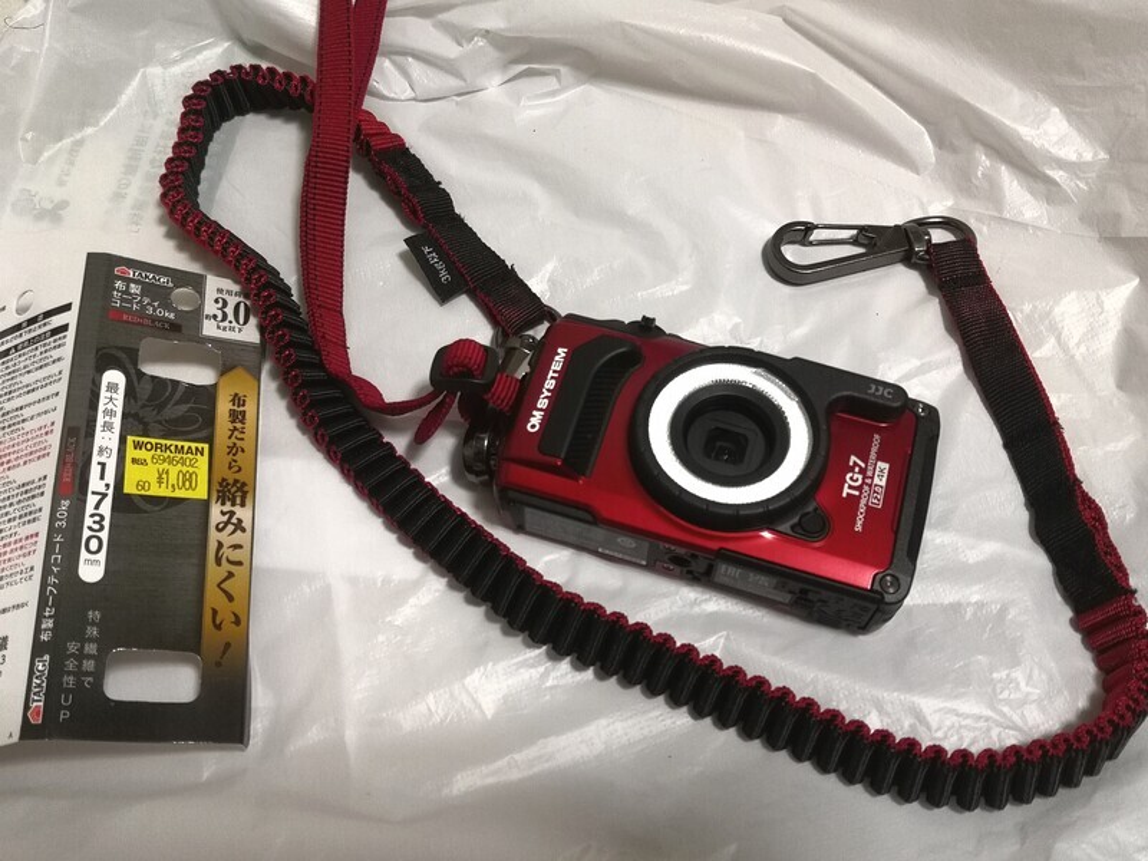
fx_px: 1028
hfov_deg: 58.4
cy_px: 430
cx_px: 574
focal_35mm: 31
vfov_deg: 45.4
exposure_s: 1/40
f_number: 1.6
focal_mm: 3.95
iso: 200
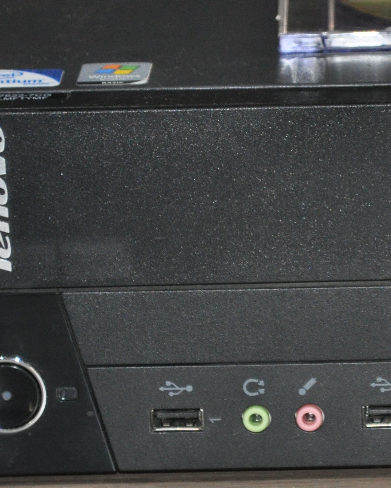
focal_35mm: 364
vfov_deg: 5.3
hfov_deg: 4.2
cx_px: 512
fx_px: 5265
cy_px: 216
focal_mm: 86
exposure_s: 1/60
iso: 800
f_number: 5.3
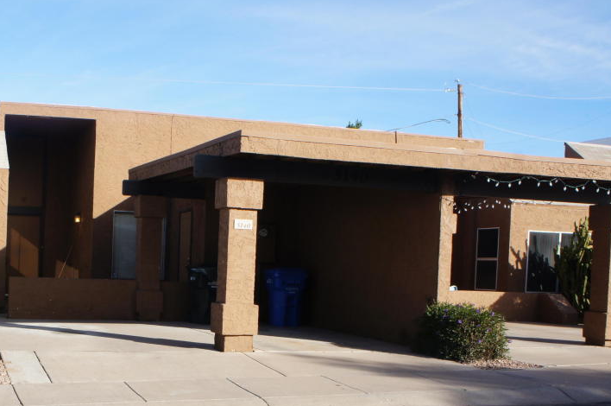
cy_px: 308
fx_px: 830
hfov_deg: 39.3
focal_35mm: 49
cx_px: 151
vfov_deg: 27.1
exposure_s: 1/100
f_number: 13
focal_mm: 20
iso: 200
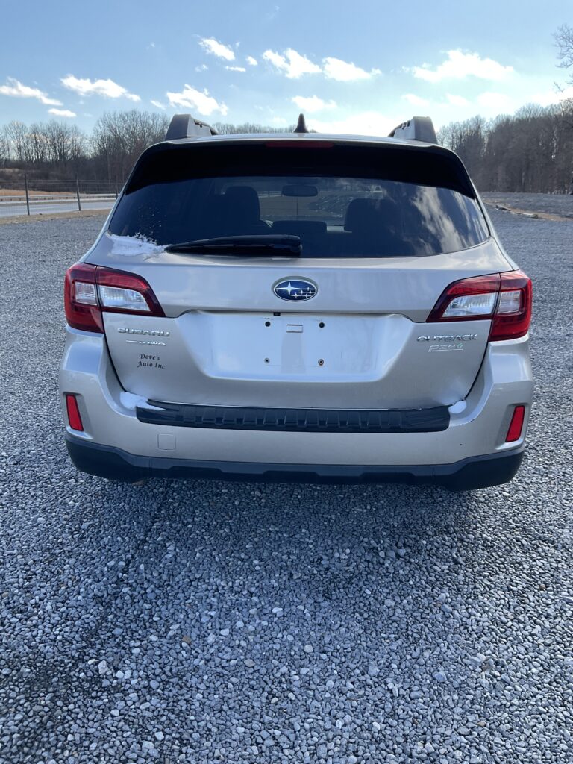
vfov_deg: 61.7
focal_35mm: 29
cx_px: 286
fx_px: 640
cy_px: 382
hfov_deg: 48.2
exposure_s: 1/473
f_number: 1.8
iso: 16
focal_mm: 3
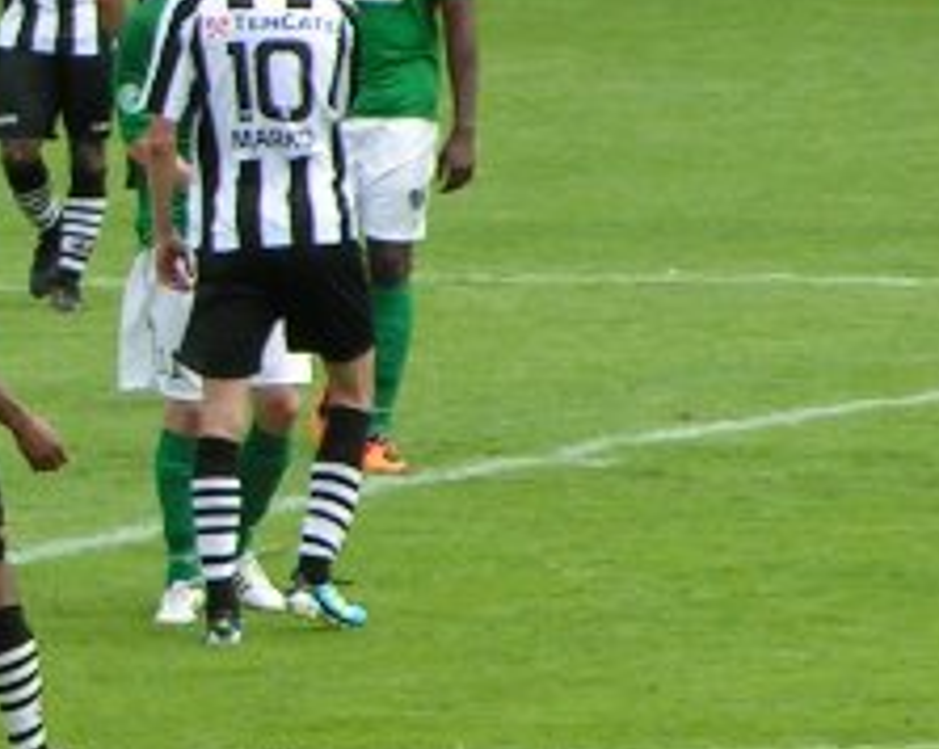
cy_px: 210
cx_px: -712
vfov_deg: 2.1
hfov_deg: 2.7
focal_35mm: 721
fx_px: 20020
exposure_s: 1/320
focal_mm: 31.5
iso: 50
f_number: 5
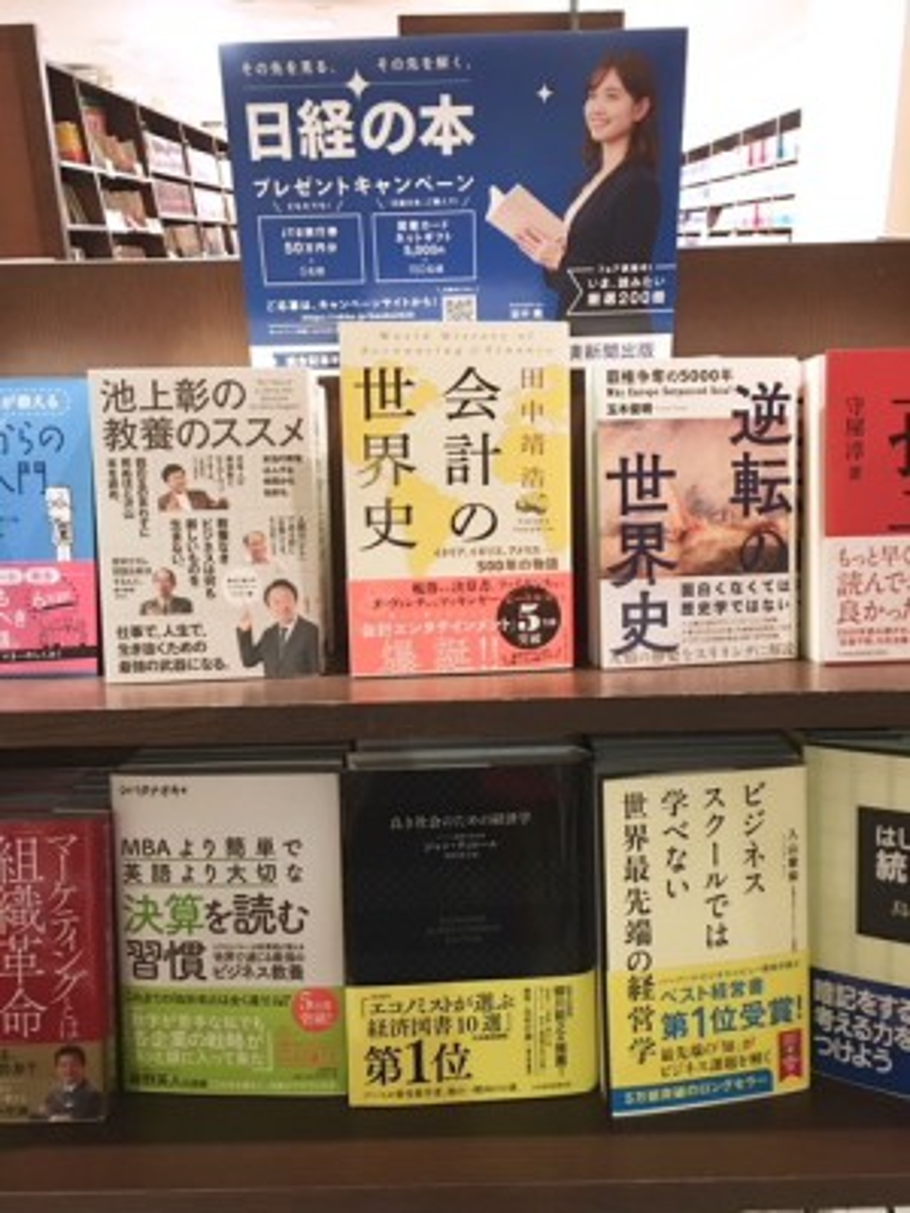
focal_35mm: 29
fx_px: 1016
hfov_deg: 48.2
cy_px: 606
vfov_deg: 61.7
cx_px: 455
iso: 80
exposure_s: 1/10
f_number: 2.2
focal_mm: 4.15
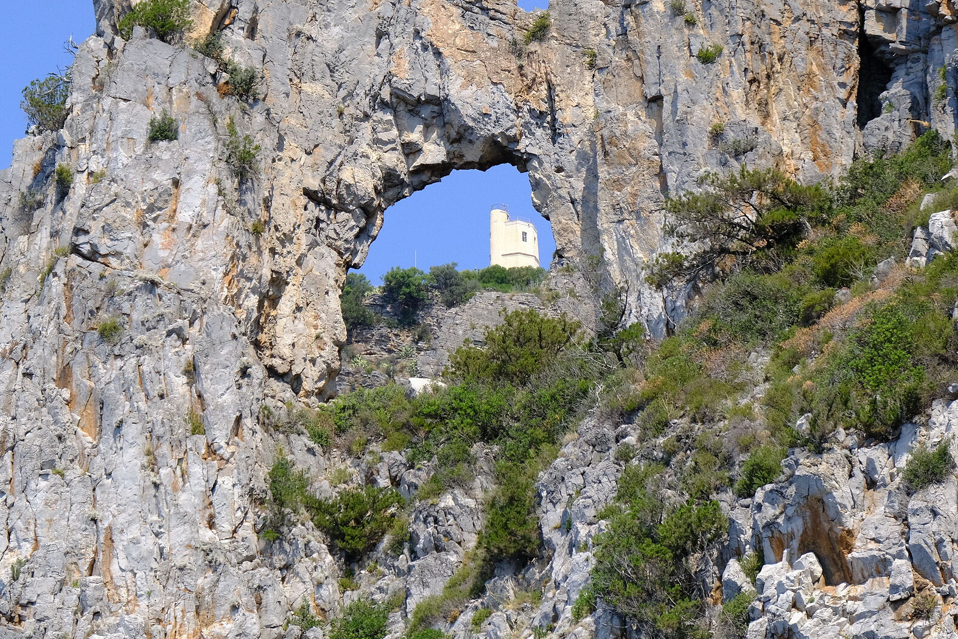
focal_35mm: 93
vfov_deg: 14.7
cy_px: 228
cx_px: 486
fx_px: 2474
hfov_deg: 21.9
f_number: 5.6
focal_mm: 40.7
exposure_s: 1/480
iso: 160
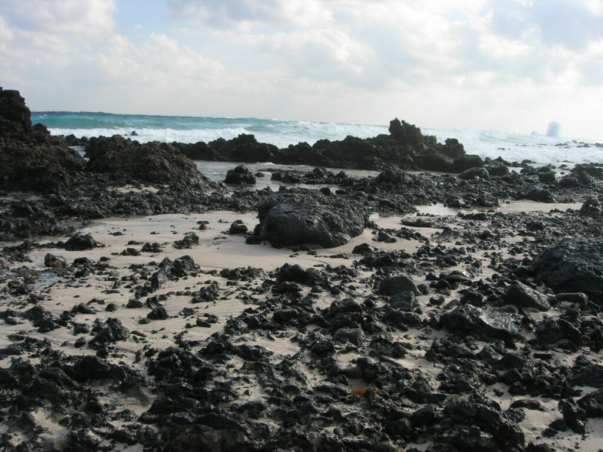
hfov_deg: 49.0
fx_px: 662
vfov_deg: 37.7
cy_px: 226
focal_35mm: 38
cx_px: 302
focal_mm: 7.8
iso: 64
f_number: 4.8
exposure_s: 1/539
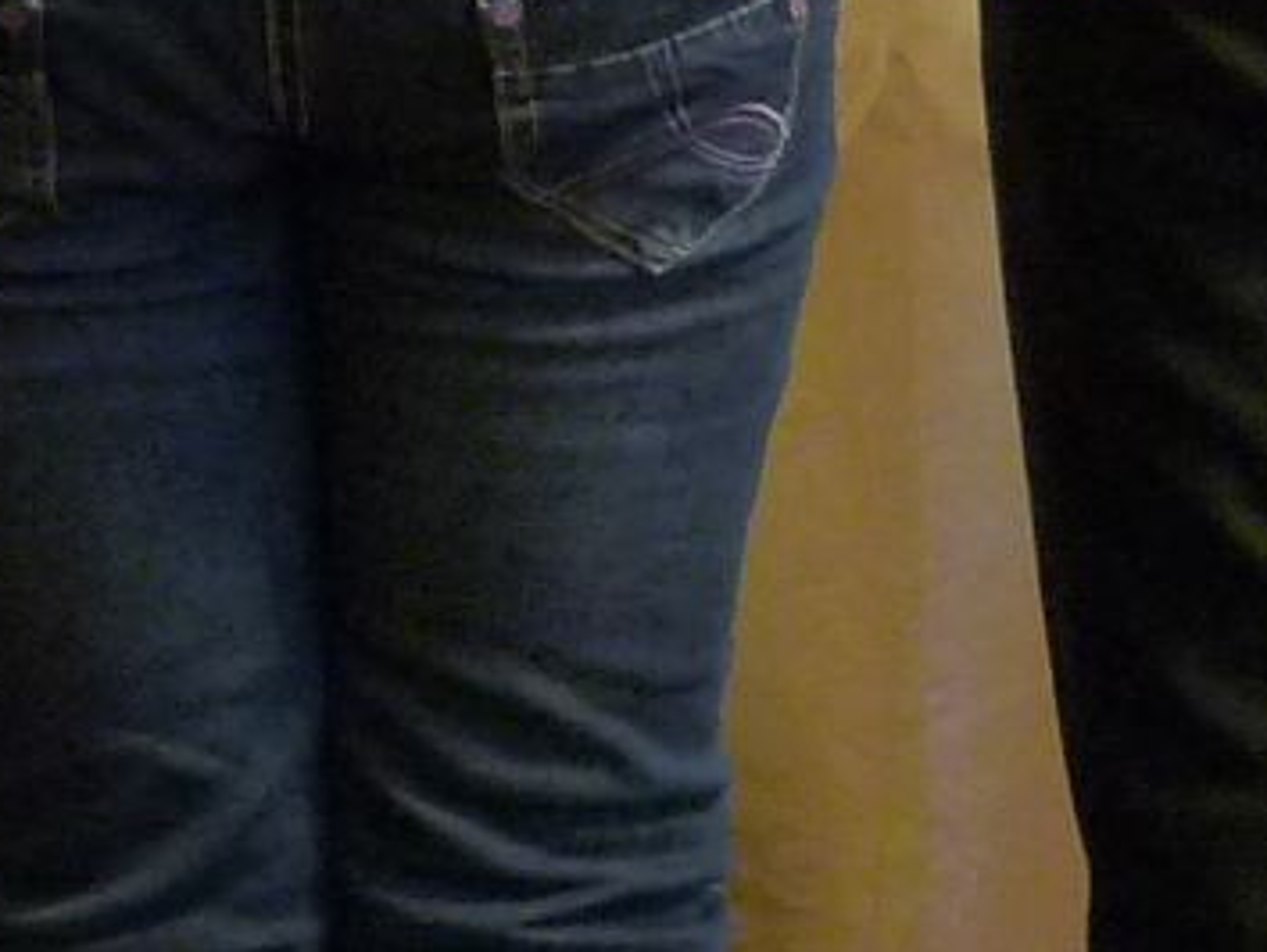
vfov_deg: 9.3
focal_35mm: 156
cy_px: -390
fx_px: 5714
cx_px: 2122
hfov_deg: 11.9
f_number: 2.8
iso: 400
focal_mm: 4.8
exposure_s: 1/13
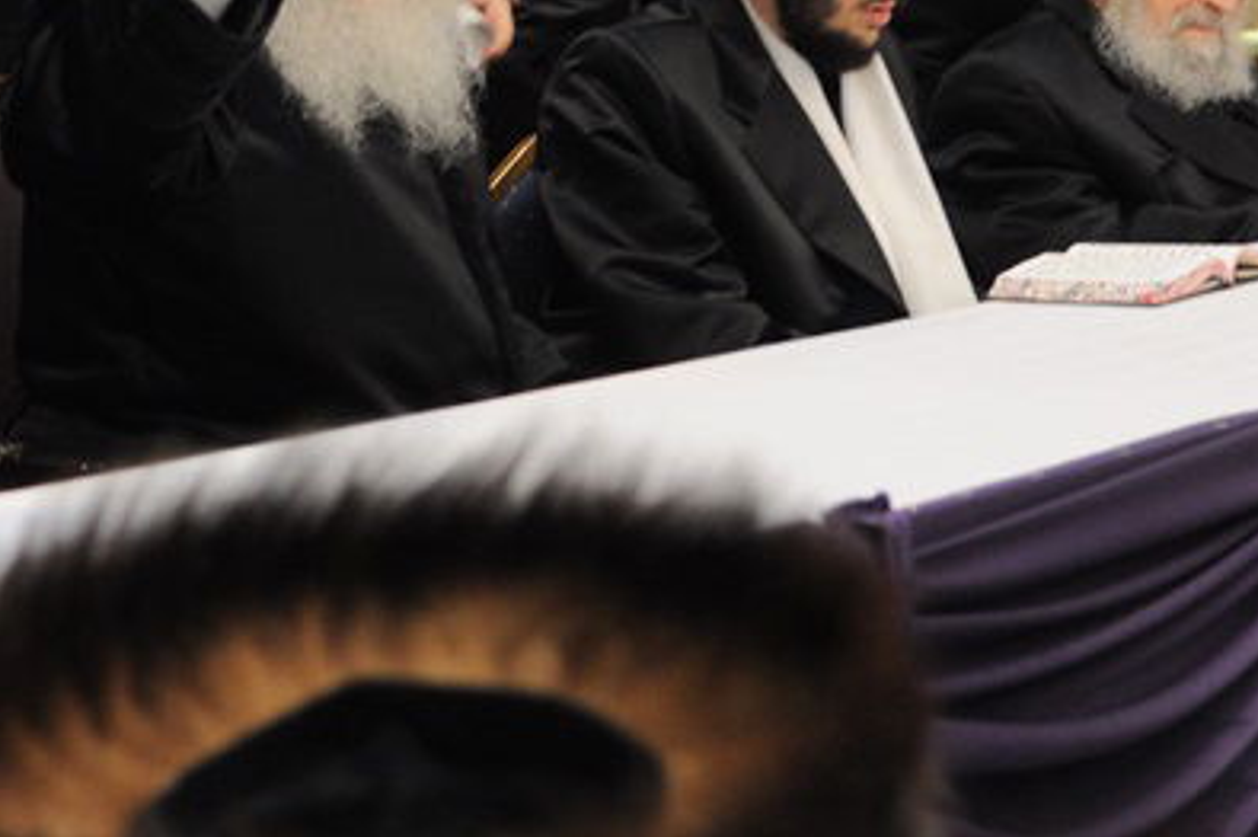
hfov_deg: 17.5
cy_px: -118
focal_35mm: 117
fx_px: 4085
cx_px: 457
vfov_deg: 11.5
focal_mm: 30
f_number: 3.2
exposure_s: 1/100
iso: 800
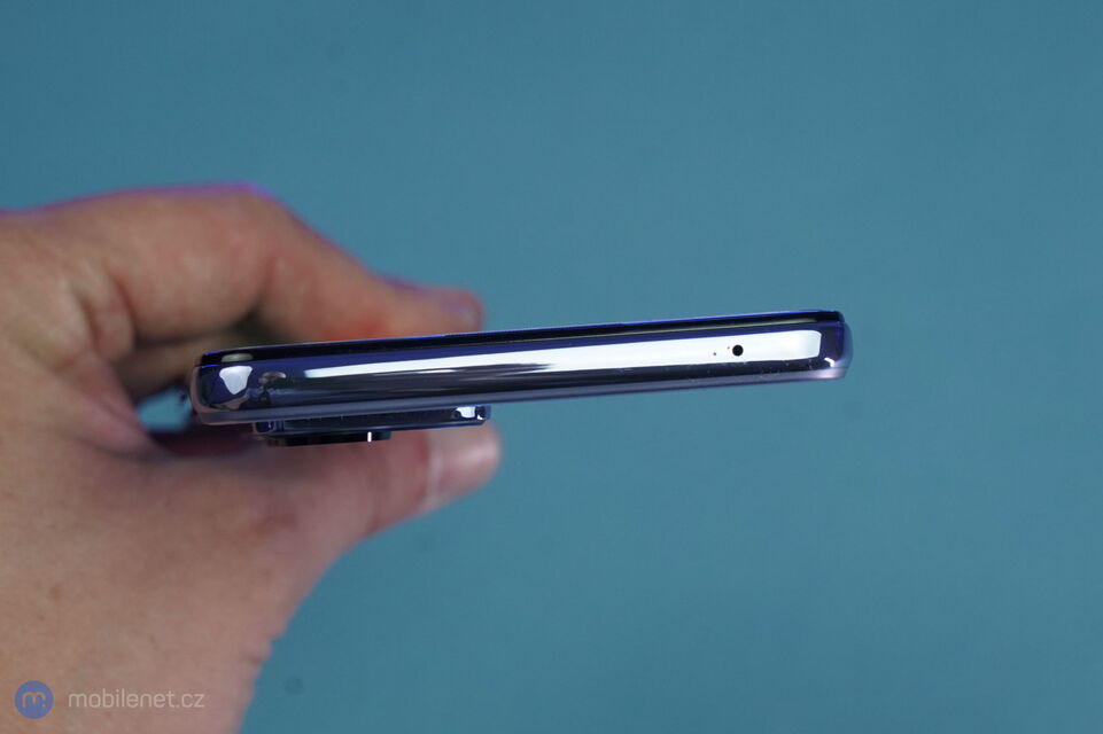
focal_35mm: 50
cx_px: 552
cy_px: 367
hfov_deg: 39.6
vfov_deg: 27.0
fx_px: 1531
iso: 1000
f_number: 8
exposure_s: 1/160
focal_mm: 50
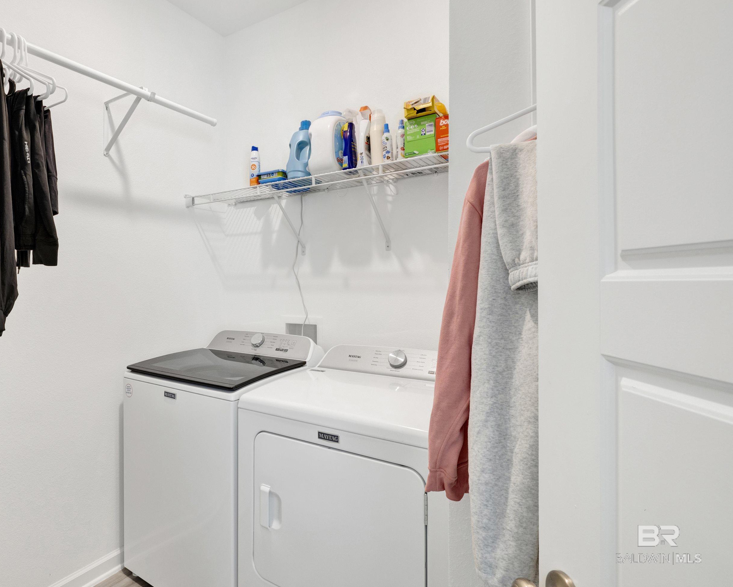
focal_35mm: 21
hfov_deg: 77.3
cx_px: 274
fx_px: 447
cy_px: 282
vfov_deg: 66.5
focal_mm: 17.5
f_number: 11
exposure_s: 1/4
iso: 400
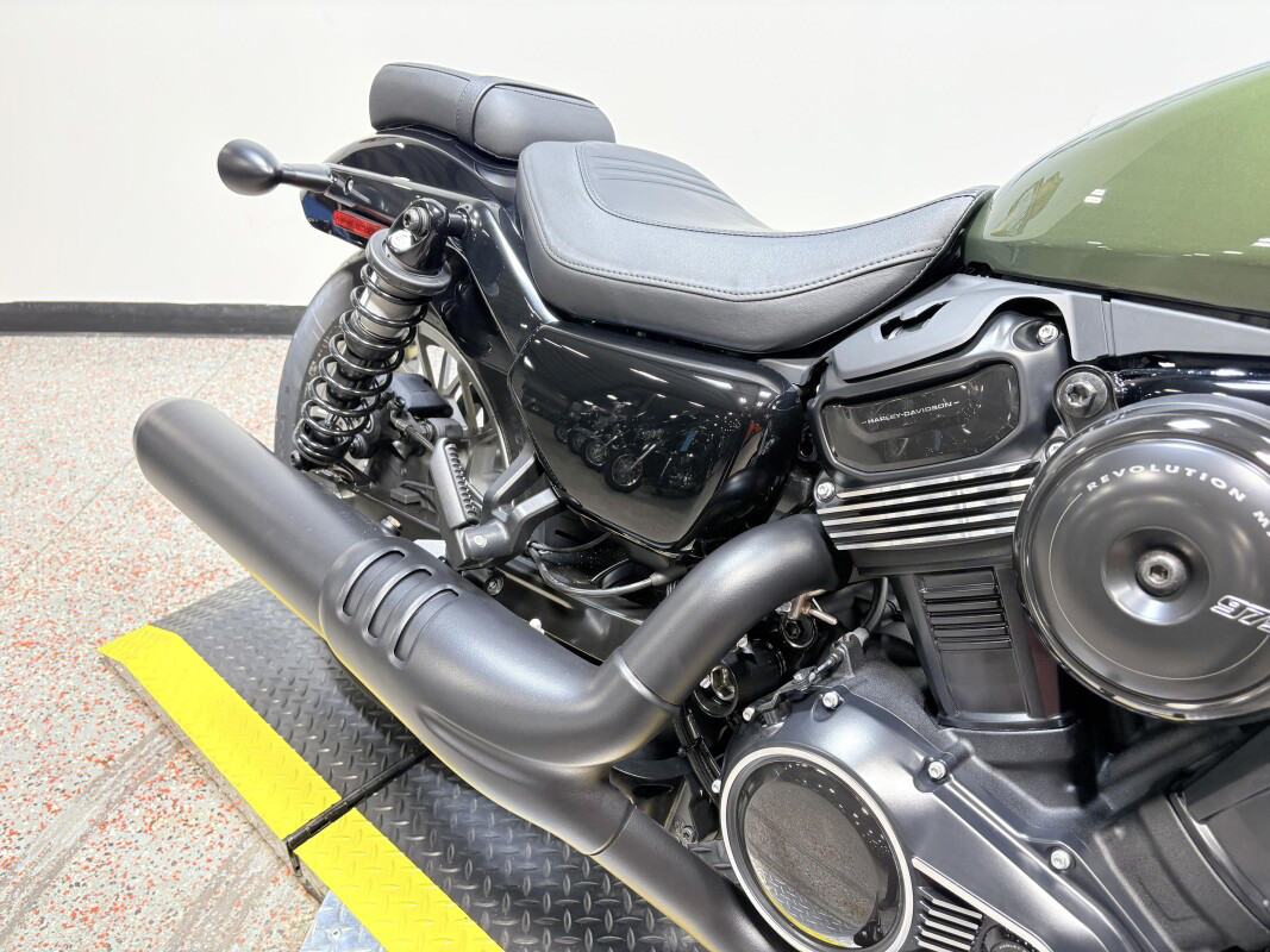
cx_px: 635
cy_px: 476
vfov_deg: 53.1
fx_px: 954
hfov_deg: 67.3
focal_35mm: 26
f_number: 1.6
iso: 64
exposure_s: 1/60
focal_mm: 5.96
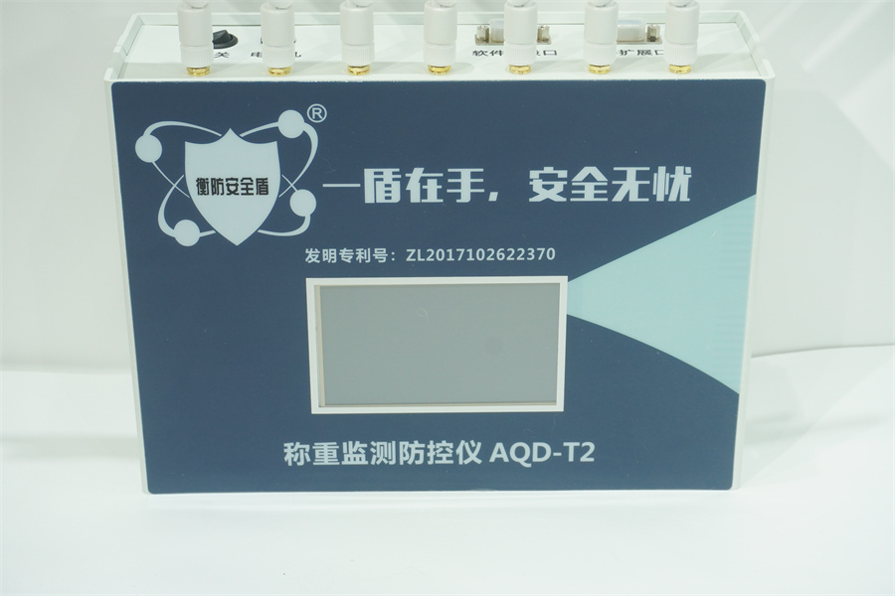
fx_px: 1715
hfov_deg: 29.2
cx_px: 448
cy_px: 298
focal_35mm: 69
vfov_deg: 19.7
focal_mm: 46
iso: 800
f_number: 8
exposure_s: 1/200
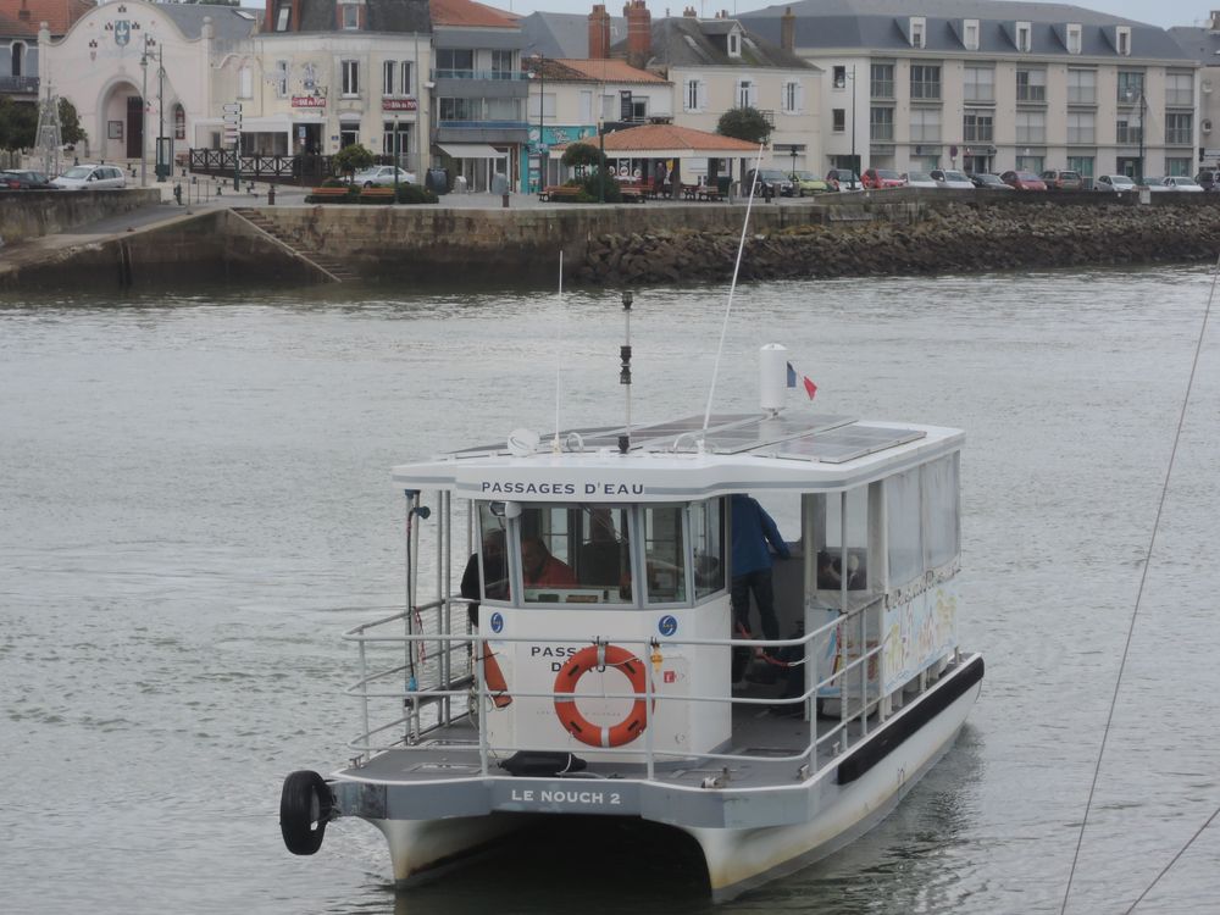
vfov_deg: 12.3
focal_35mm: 120
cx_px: 610
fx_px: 4229
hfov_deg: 16.4
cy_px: 458
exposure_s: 1/125
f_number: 7.1
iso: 280
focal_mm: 25.5
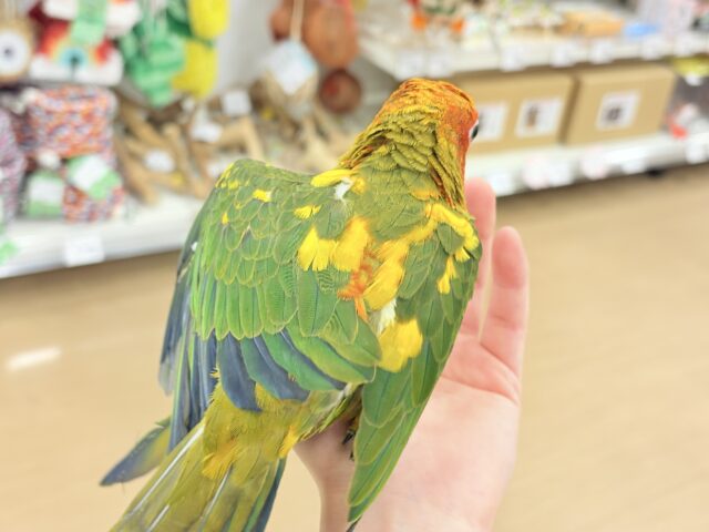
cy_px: 266
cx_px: 354
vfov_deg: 28.0
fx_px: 1065
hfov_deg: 36.8
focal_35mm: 52
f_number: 1.6
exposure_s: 1/50
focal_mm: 5.96
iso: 80
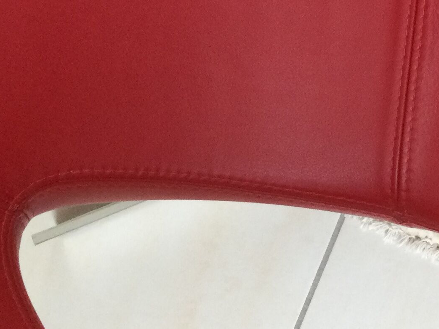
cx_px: 517
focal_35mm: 97
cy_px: -84
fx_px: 1230
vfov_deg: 14.7
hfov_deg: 19.2
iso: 100
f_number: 2.4
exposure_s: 1/33
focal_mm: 3.3
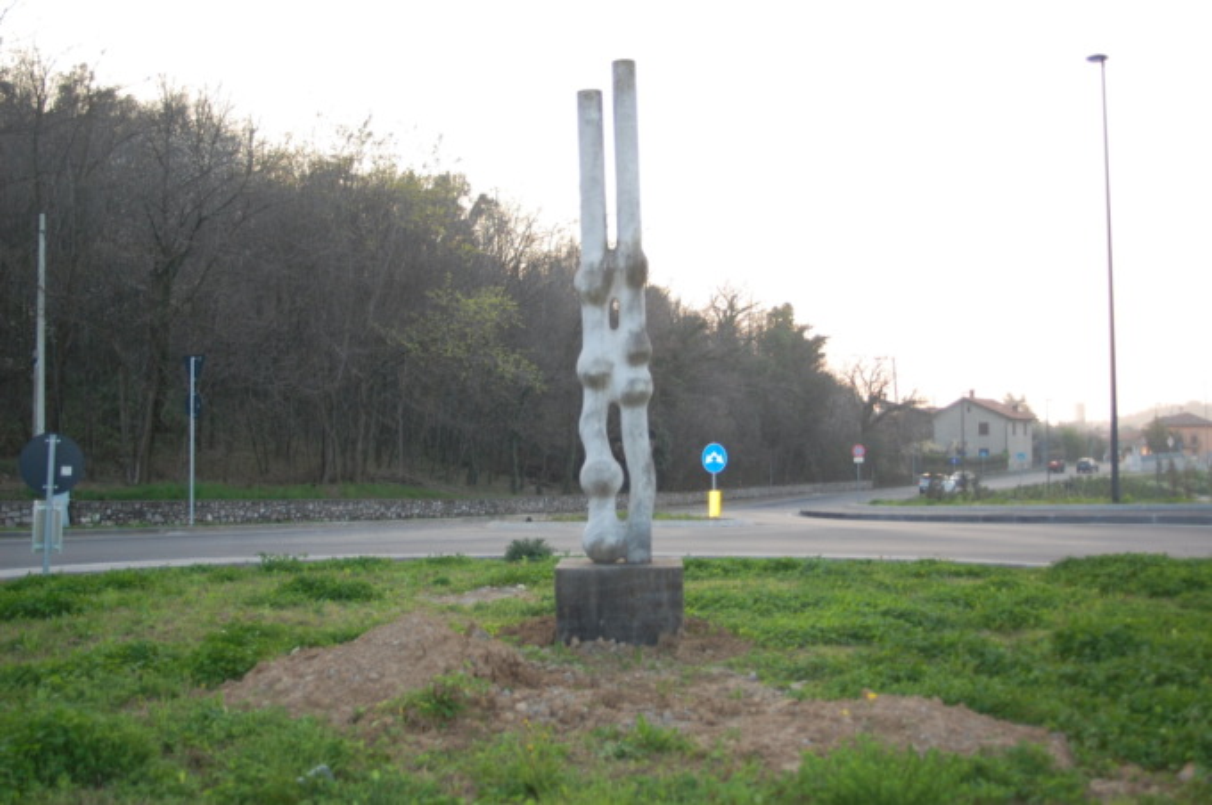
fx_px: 1261
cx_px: 606
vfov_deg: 35.4
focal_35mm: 38
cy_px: 402
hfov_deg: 51.3
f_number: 4
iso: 400
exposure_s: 1/320
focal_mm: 25
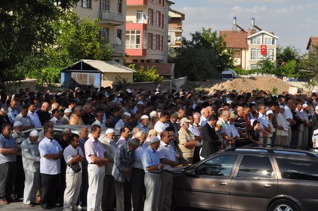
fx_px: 644
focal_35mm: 73
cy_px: 62
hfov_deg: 27.7
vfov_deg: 18.5
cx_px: 193
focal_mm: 32
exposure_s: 1/200
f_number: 16
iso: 400
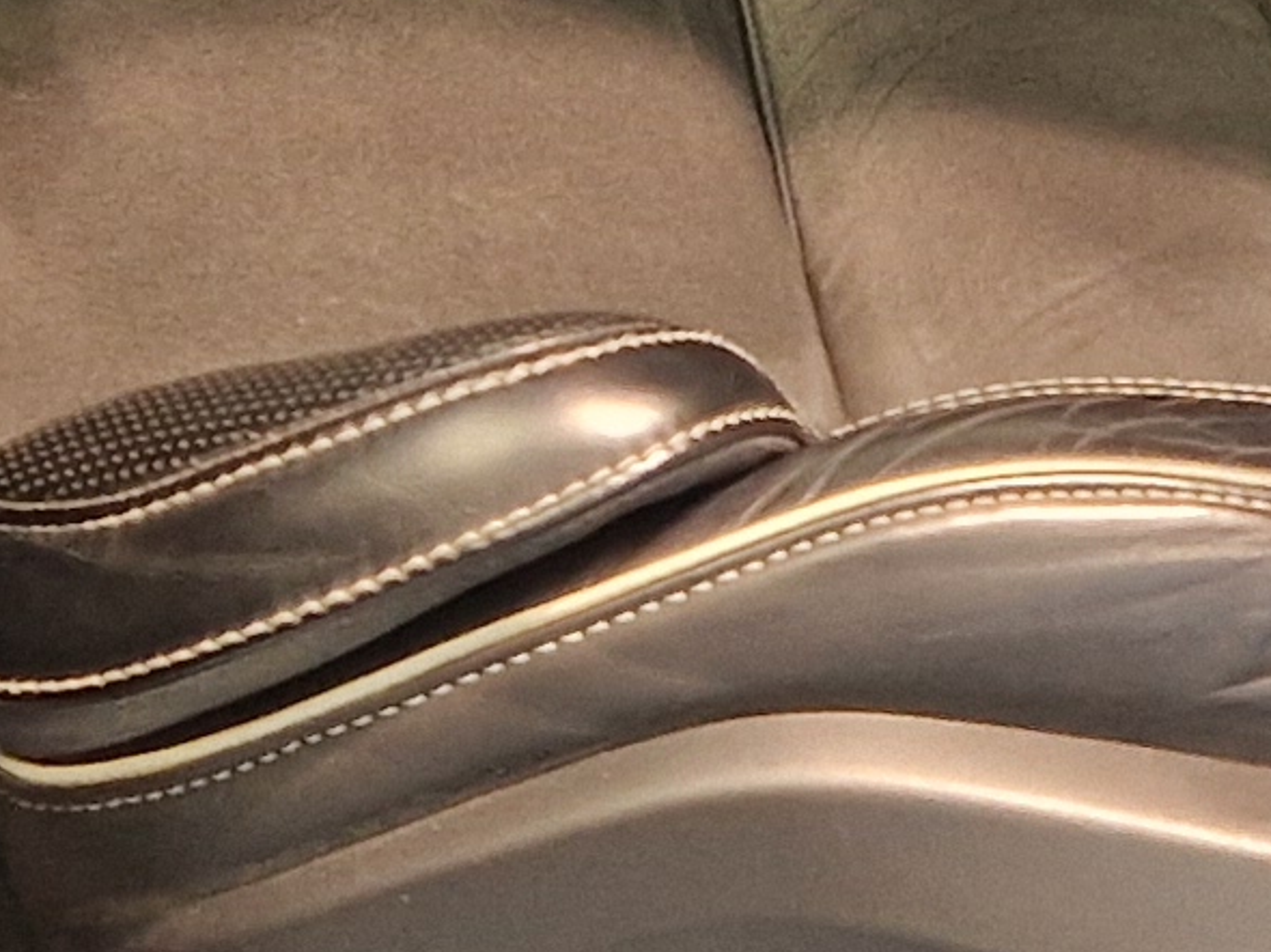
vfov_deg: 8.7
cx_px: 976
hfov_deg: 12.6
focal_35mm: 156
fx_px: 5726
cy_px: -1314
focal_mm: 5.4
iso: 200
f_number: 1.8
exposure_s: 1/100
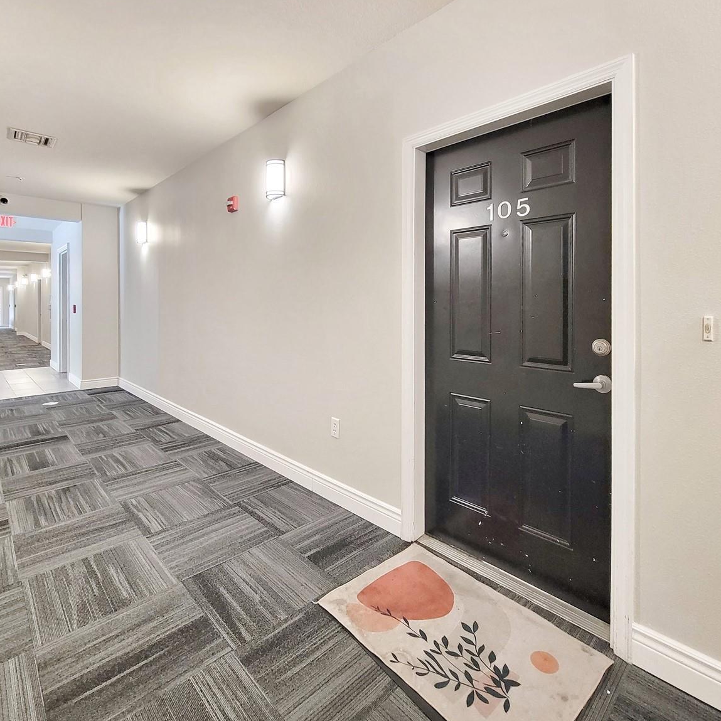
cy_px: 359
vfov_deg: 87.4
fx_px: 377
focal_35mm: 16
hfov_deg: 87.4
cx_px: 367
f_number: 2.2
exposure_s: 1/30
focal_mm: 2.2
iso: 500
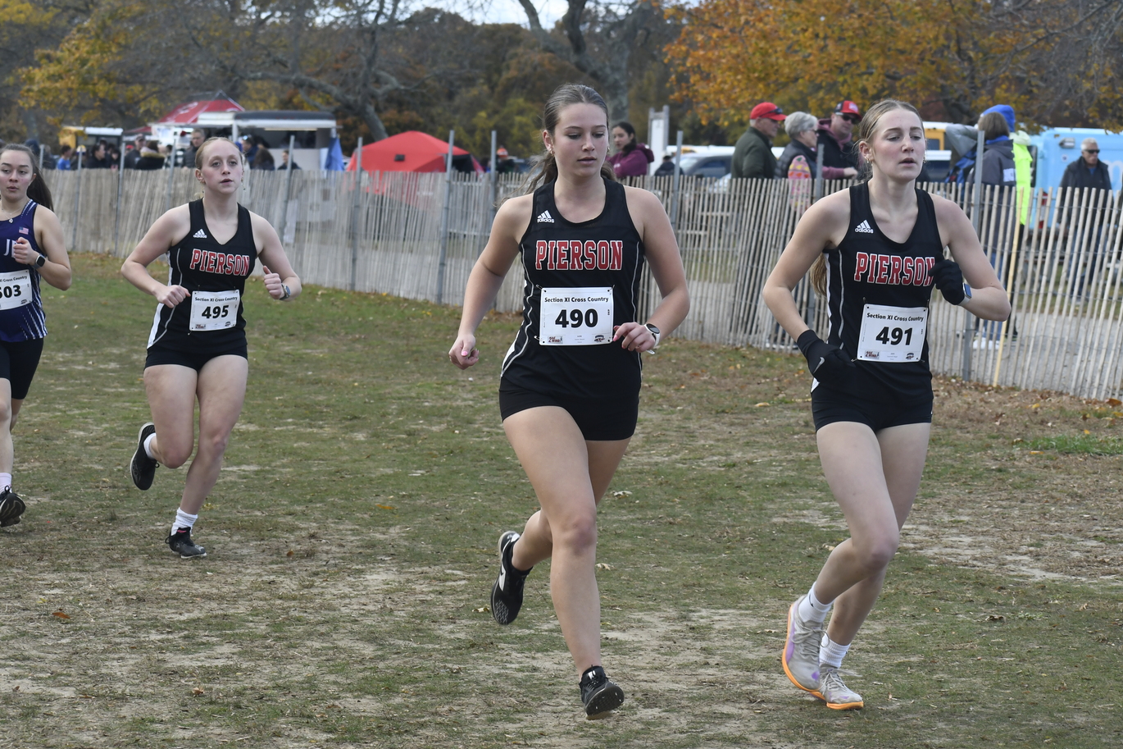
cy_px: 349
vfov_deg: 11.9
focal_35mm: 115
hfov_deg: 17.8
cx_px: 523
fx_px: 3587
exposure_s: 1/640
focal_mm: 70
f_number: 6.3
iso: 640
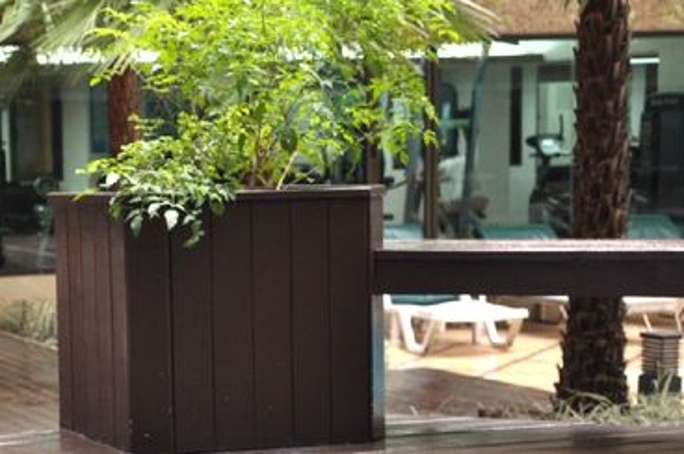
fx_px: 2105
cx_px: 37
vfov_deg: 12.2
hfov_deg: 18.1
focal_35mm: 111
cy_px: 375
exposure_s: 1/50
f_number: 4.2
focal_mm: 34
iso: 400
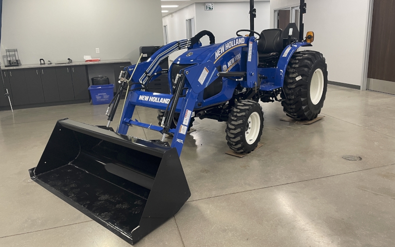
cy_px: 104
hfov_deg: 66.5
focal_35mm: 28
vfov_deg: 44.4
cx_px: 199
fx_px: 301
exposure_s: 1/60
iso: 125
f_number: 1.6
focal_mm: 4.2
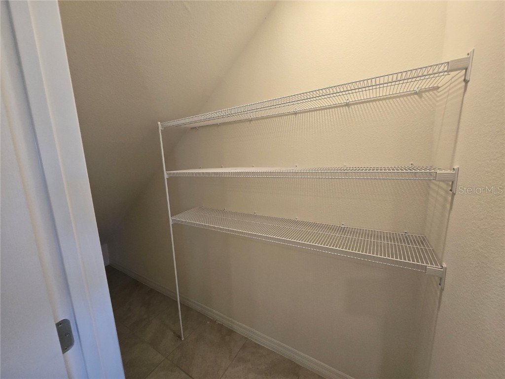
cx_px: 252
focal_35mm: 13
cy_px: 190
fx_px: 190
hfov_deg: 106.2
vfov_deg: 89.9
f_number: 2.2
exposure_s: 1/60
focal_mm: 1.7
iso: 100
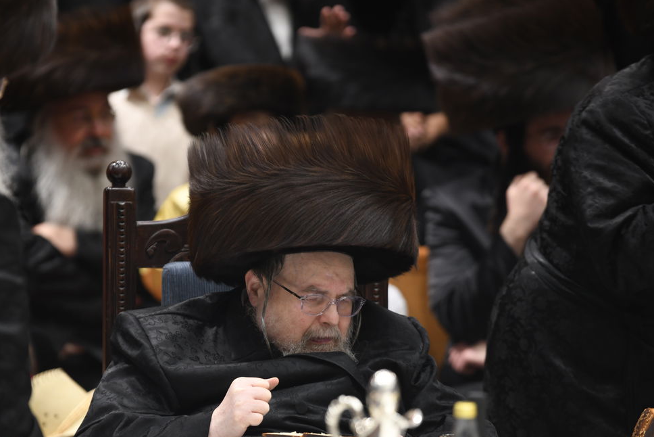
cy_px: 259
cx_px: 255
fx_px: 4597
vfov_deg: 5.4
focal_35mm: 253
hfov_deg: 8.1
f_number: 2.8
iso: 640
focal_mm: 175
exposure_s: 1/125
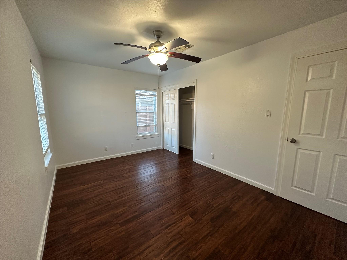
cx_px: 174
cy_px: 130
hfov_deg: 102.1
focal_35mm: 14
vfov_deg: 85.7
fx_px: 140
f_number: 2.2
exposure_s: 1/60
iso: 160
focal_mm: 2.22
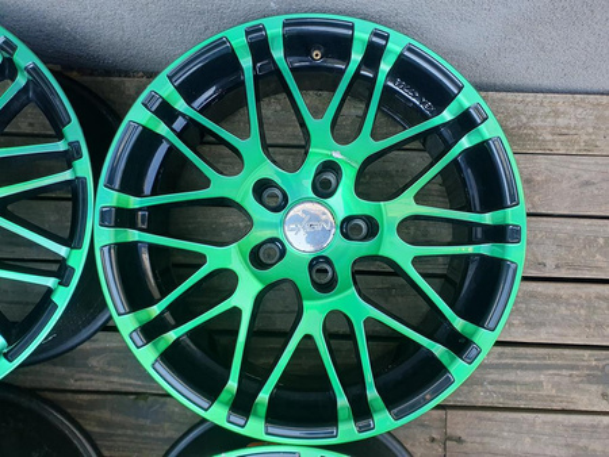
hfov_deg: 67.3
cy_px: 228
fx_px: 458
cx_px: 304
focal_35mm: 26
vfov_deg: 53.1
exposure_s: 1/261
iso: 50
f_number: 2.4
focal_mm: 4.32
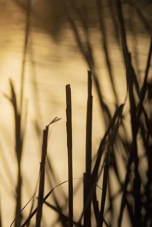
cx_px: -80
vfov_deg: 7.0
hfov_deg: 4.7
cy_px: -12
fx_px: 1842
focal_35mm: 291
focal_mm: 90
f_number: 4.5
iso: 320
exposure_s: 1/4000
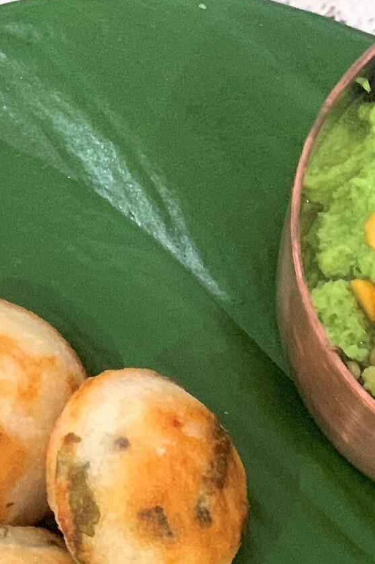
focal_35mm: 165
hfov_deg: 8.3
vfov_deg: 12.2
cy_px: 630
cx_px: 87
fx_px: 2579
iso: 250
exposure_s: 1/50
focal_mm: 6
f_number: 2.4
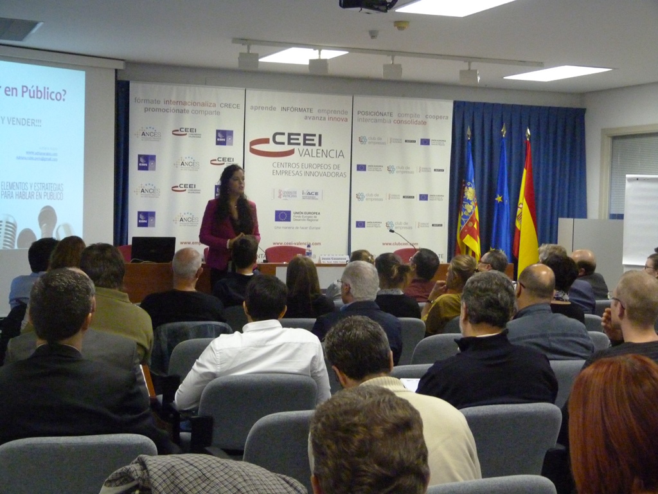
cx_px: 329
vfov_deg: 26.6
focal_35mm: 55
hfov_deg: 34.9
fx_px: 1045
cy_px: 247
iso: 800
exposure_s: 1/40
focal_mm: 10
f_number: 3.2
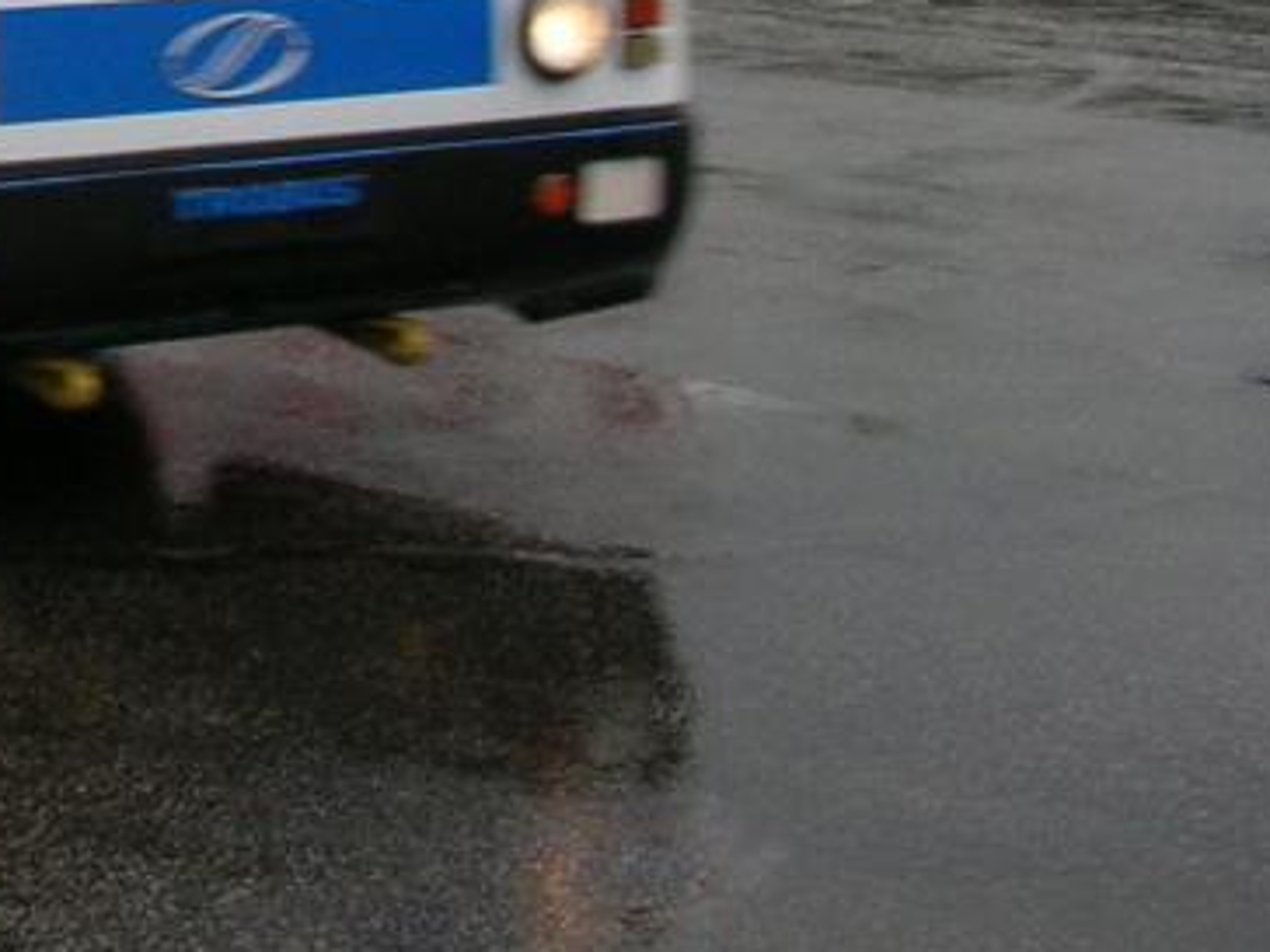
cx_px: -628
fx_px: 4586
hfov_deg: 14.7
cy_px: -549
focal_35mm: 125
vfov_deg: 11.3
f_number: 3
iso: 50
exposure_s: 1/91
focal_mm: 5.8
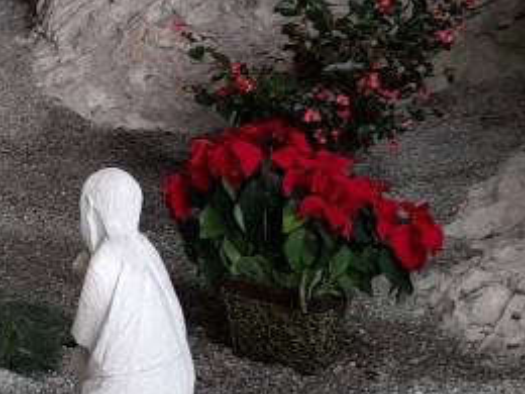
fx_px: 1456
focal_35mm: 96
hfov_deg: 18.6
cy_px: 12
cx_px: -204
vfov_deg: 15.2
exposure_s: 1/50
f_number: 2
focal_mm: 4.6
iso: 64
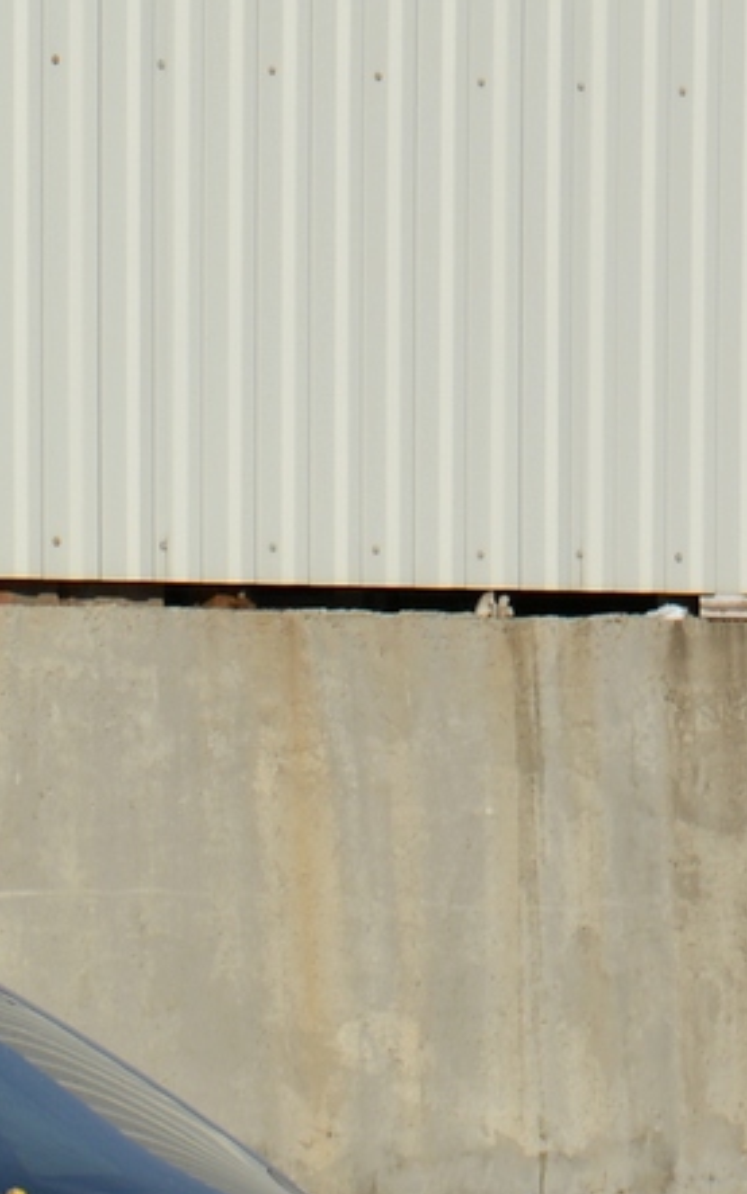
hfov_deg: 4.8
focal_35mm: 269
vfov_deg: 7.8
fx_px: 8759
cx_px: -698
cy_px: 912
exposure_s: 1/250
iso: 125
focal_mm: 52
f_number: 8
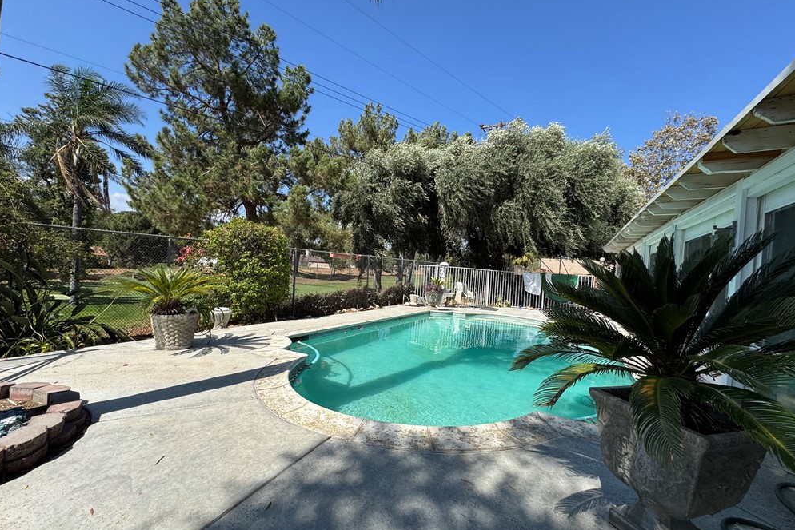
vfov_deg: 77.3
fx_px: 331
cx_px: 392
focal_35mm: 15
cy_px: 272
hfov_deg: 100.4
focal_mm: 2.22
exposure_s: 1/1709
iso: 50
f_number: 2.2
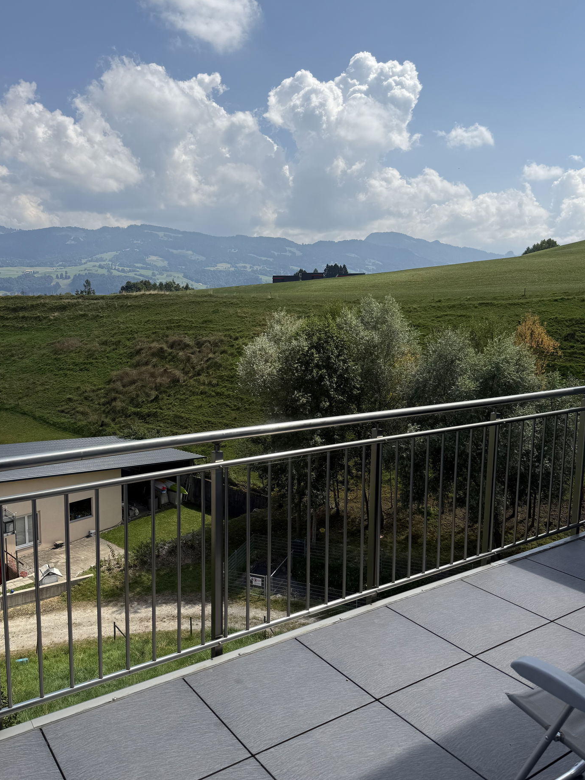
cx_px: 251
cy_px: 390
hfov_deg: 49.6
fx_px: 631
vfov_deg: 63.4
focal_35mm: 28
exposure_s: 1/6173
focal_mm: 6.76
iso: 80
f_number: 1.78
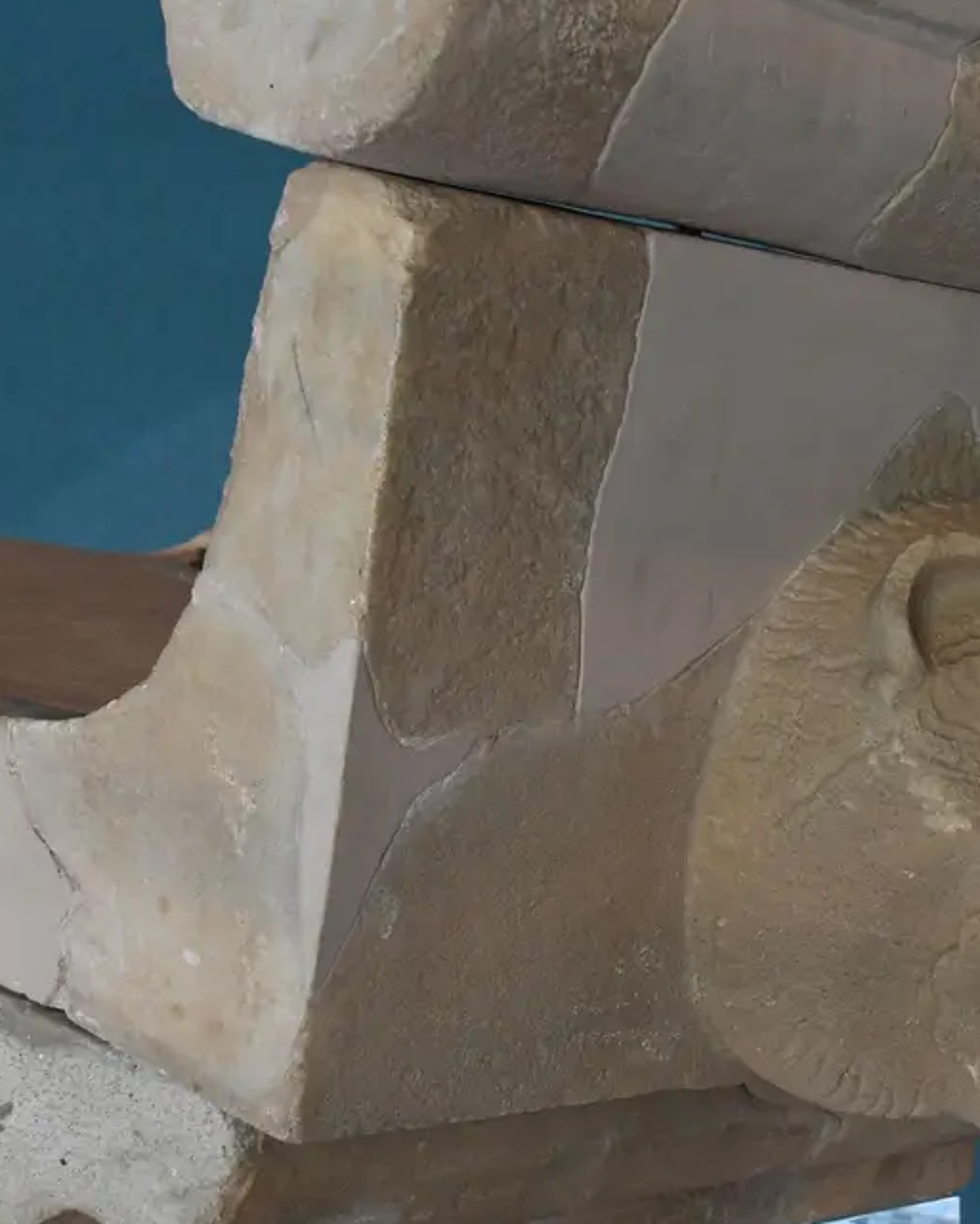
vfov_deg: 24.1
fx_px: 2863
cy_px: 611
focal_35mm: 79
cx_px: 829
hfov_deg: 19.2
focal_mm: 30
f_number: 6.3
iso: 2000
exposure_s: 1/25
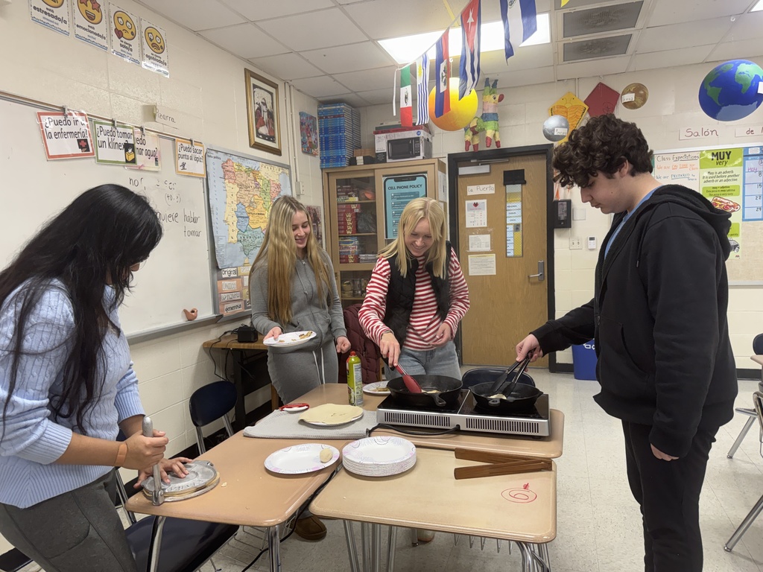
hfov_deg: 71.6
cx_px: 382
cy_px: 286
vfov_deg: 56.8
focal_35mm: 24
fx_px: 529
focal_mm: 6.76
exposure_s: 1/120
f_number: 1.78
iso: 160
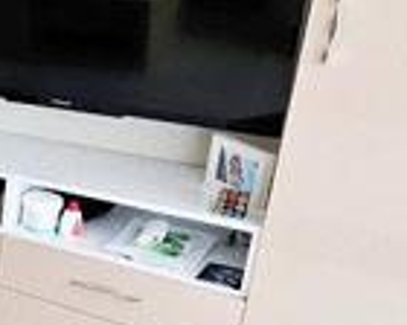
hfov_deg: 18.4
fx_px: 771
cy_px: 160
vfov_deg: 23.8
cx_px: -423
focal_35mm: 64
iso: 50
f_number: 2.2
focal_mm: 1.7
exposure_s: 1/100
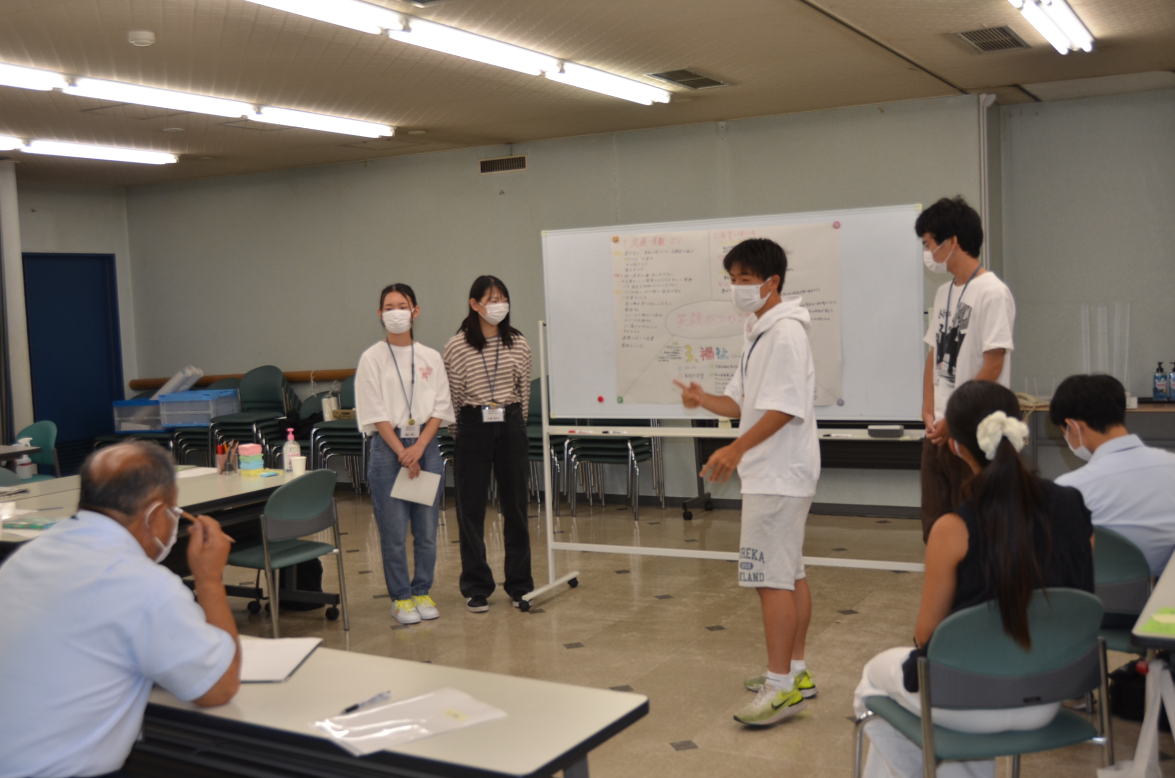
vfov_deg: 36.7
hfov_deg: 53.2
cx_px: 588
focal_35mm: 36
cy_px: 389
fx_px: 1173
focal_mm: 24
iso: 250
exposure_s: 1/125
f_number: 3.8
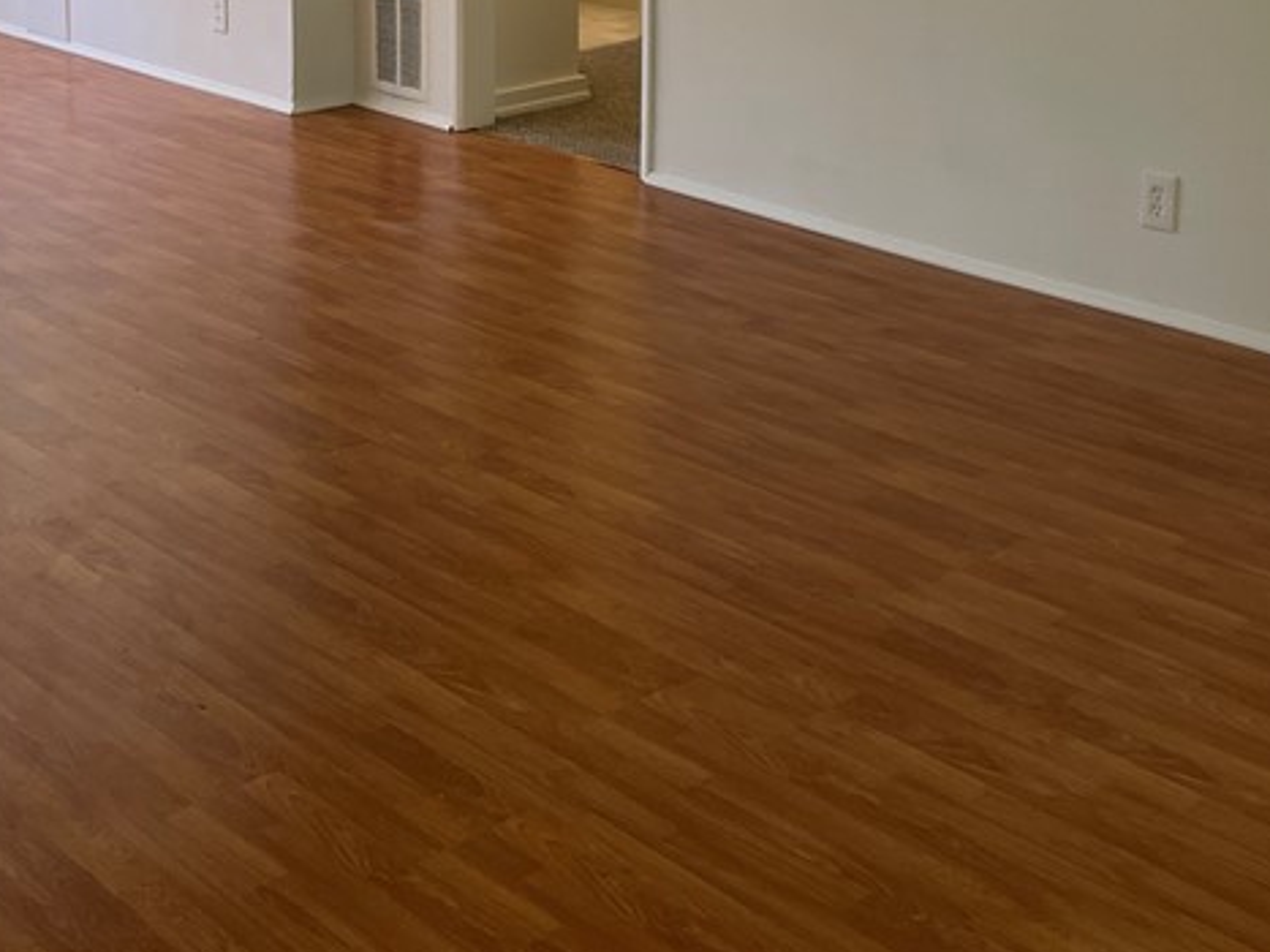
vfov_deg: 24.7
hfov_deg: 33.1
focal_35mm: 57
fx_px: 2091
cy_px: 57
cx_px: 310
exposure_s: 1/120
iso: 100
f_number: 1.6
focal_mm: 4.2
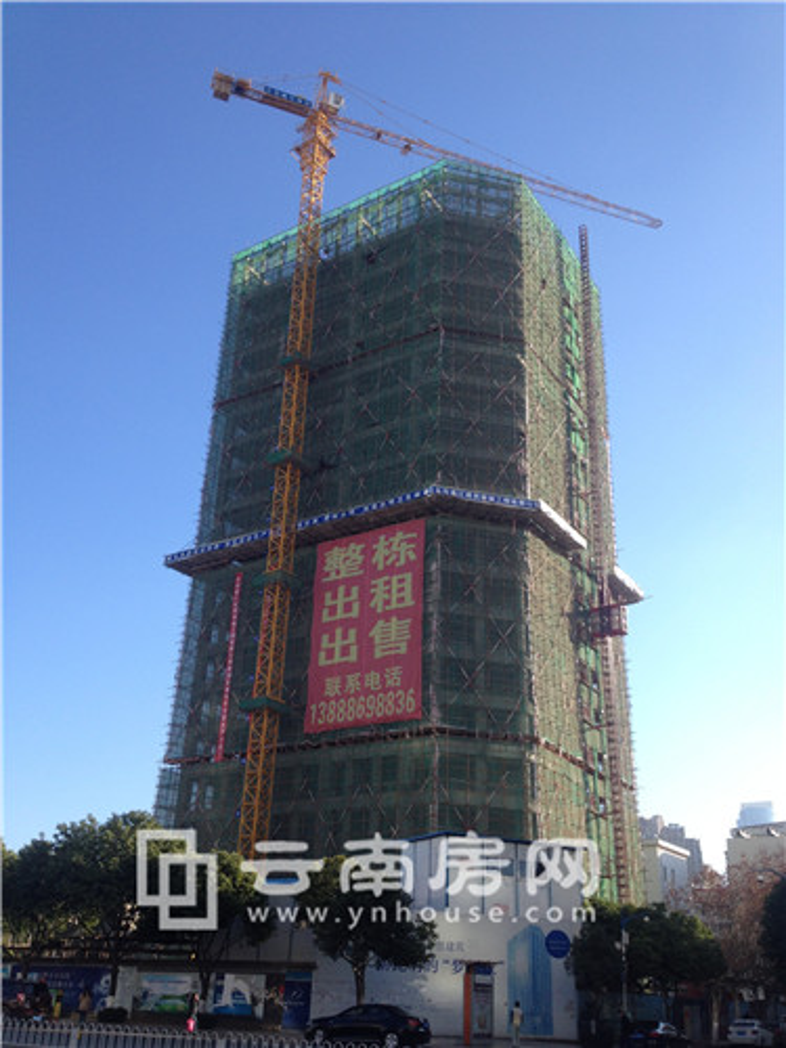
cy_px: 524
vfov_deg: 52.6
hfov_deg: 40.7
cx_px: 393
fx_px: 1060
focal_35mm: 35
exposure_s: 1/657
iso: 50
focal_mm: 4.28
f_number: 2.4
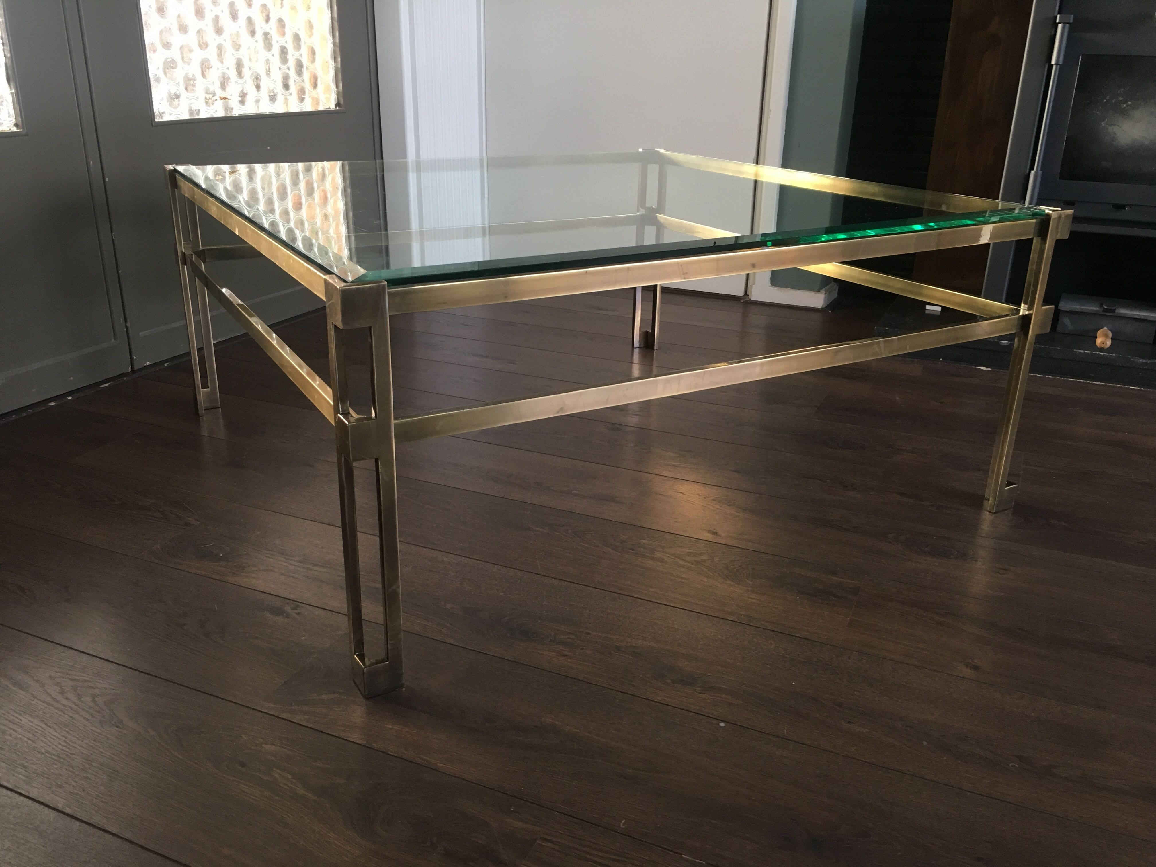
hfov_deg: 61.7
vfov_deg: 48.2
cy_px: 434
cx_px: 578
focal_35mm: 29
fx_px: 968
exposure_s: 1/33
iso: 125
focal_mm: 4.15
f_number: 2.2
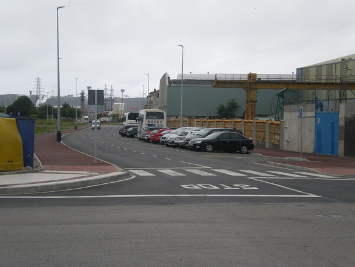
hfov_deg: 19.8
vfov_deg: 14.9
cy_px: 134
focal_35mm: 99
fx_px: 1015
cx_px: 178
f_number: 5.7
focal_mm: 17.3
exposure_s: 1/80
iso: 80
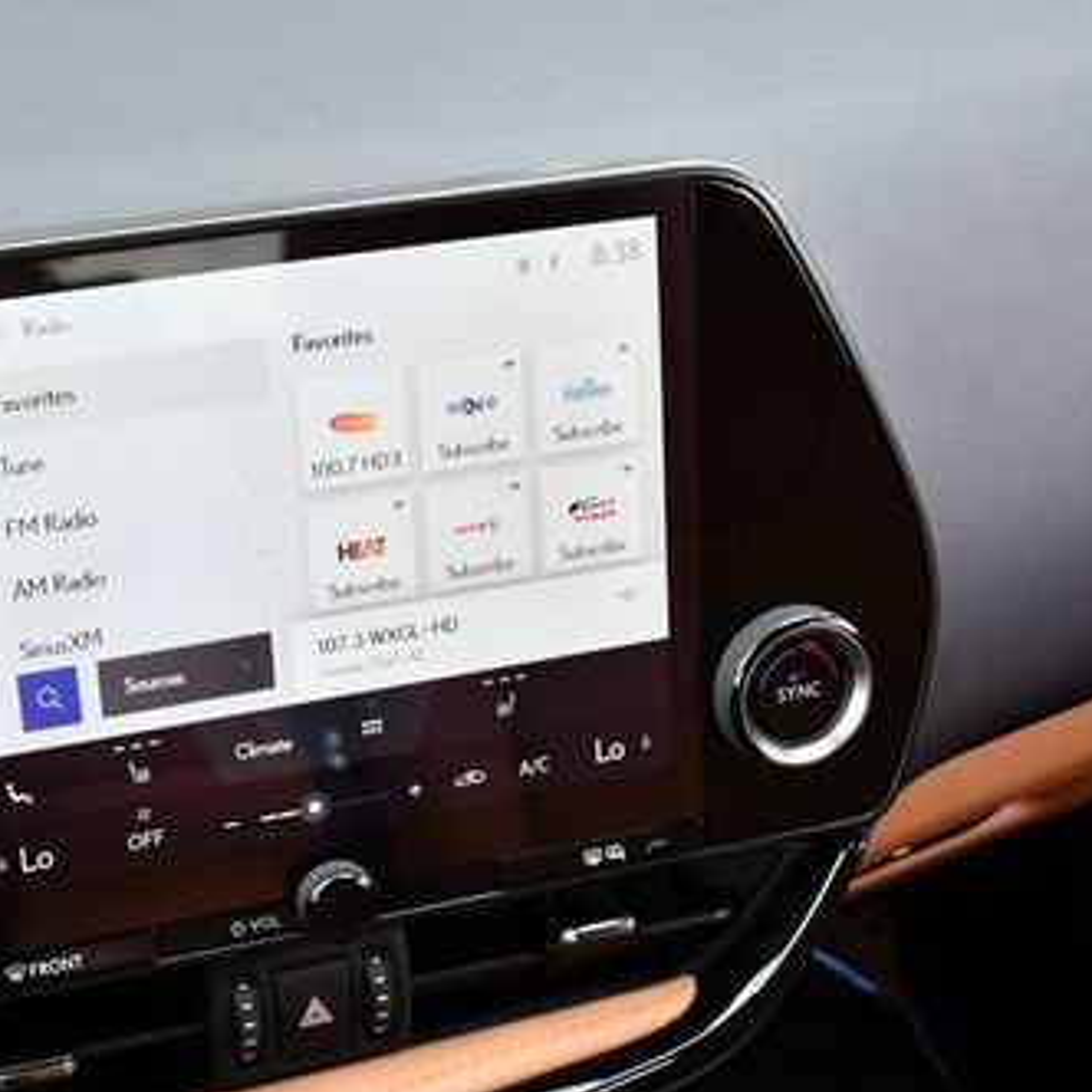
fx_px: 2106
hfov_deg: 28.3
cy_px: 648
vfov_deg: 29.0
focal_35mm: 59
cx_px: 178
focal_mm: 18
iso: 450
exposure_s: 1/250
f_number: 3.5
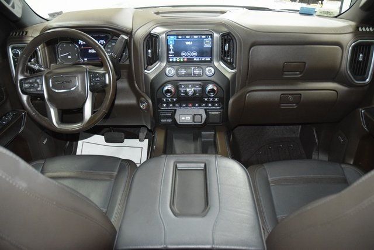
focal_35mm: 27
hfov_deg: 67.4
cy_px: 125
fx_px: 281
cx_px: 187
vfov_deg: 48.0
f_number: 3.5
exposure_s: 1/40
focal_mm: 18
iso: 3200
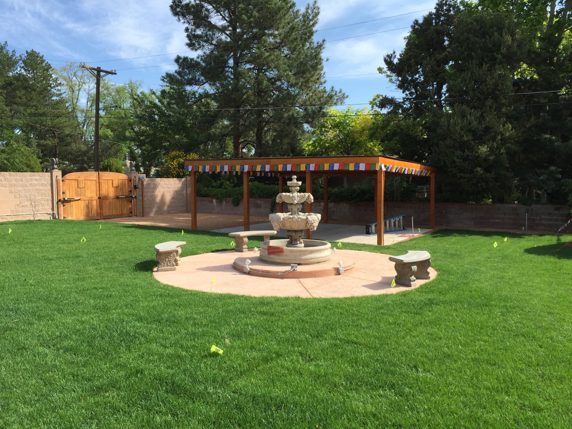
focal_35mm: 29
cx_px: 286
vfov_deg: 48.2
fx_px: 479
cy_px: 214
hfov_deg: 61.7
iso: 32
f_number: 2.2
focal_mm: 4.15
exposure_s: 1/1364
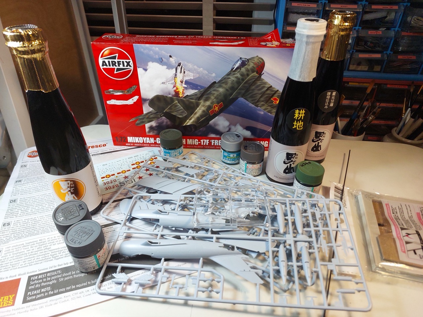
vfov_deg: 58.9
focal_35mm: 23
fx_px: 281
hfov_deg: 73.9
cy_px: 158
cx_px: 212
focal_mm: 5.06
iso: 100
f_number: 1.8
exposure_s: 1/100
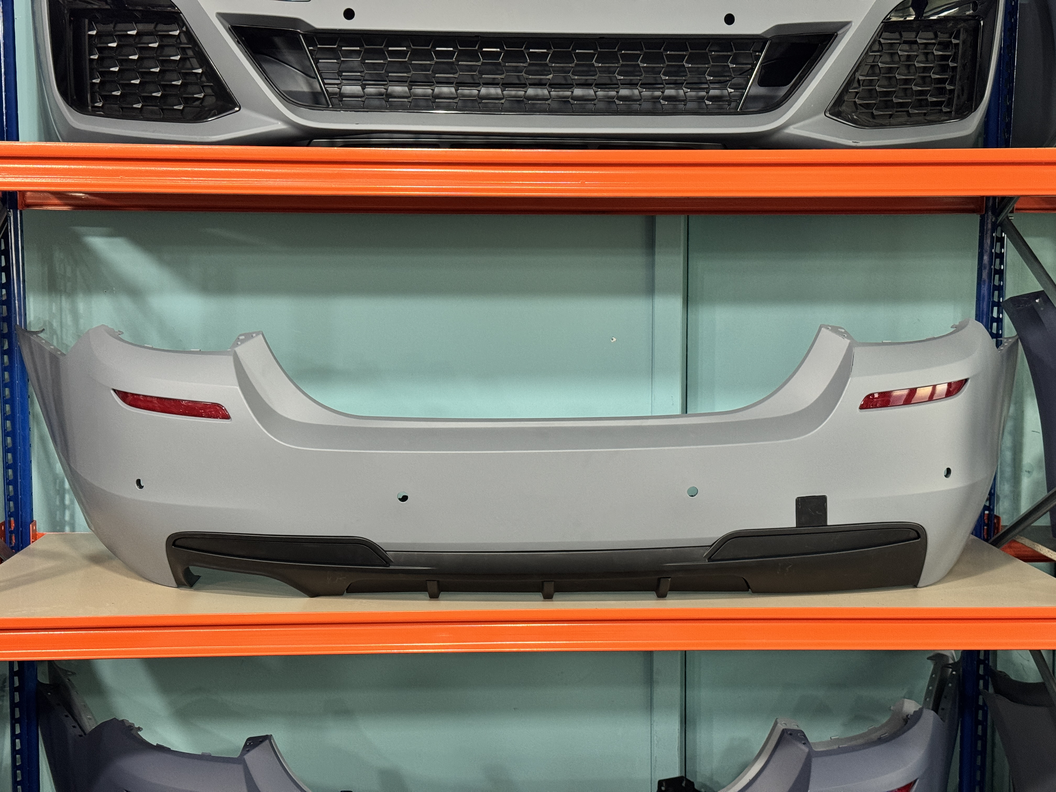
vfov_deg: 30.3
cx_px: 528
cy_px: 396
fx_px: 1464
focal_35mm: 48
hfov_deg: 39.7
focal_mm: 6.76
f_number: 1.78
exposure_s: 1/33
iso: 250
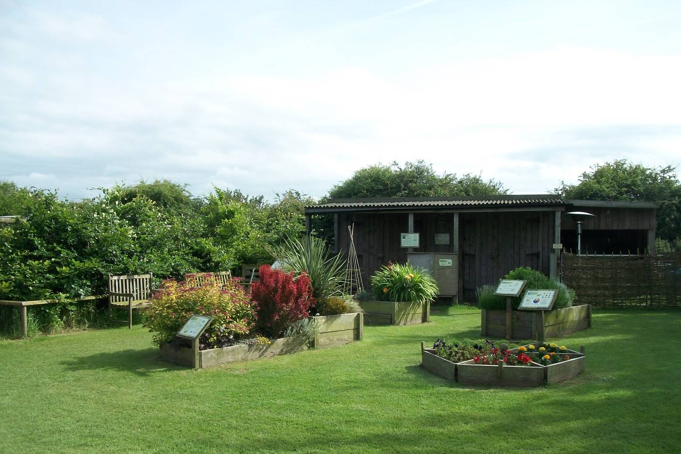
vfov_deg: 38.9
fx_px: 643
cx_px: 342
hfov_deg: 55.8
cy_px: 245
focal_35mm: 34
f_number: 5.5
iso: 80
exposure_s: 1/250
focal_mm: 5.7
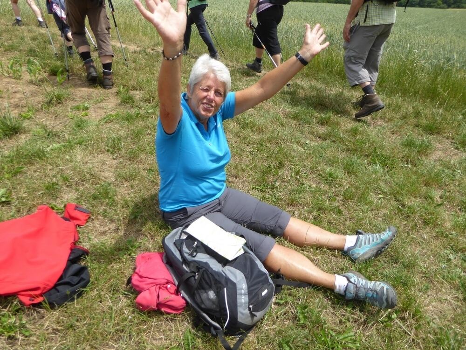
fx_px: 323
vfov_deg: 56.8
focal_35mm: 24
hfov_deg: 71.6
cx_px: 233
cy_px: 175
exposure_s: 1/1000
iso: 100
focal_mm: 4.3
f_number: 3.3
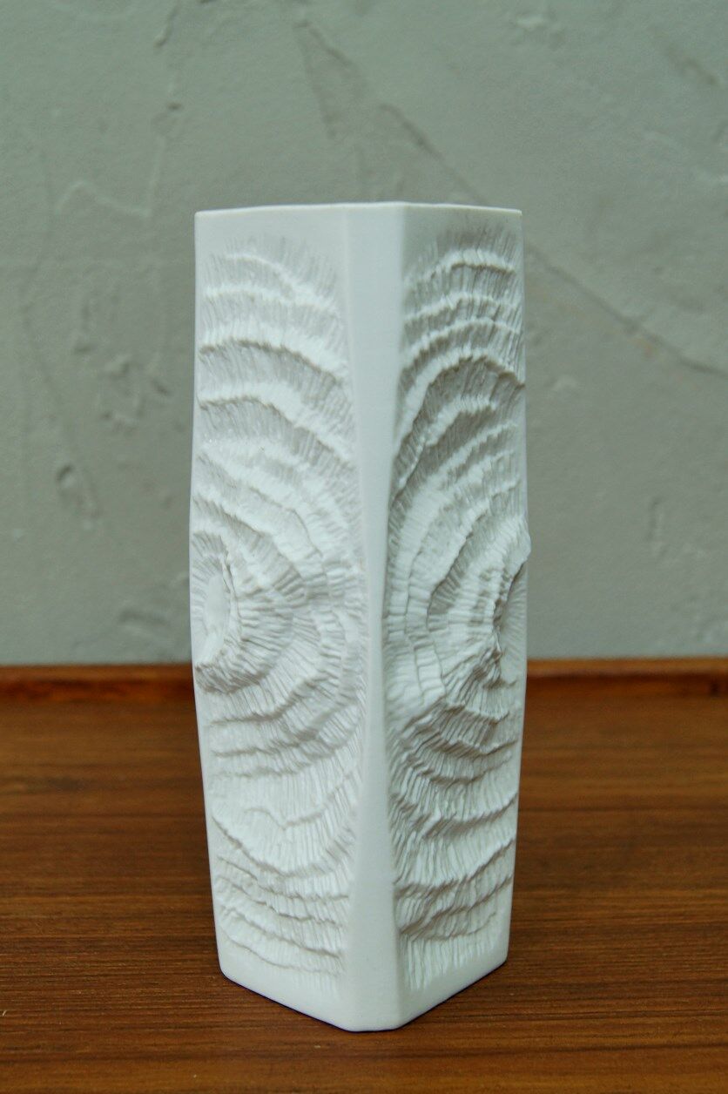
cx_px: 364
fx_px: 1366
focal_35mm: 45
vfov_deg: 43.6
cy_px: 547
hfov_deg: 29.8
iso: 400
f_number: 6.3
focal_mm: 30
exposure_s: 1/15
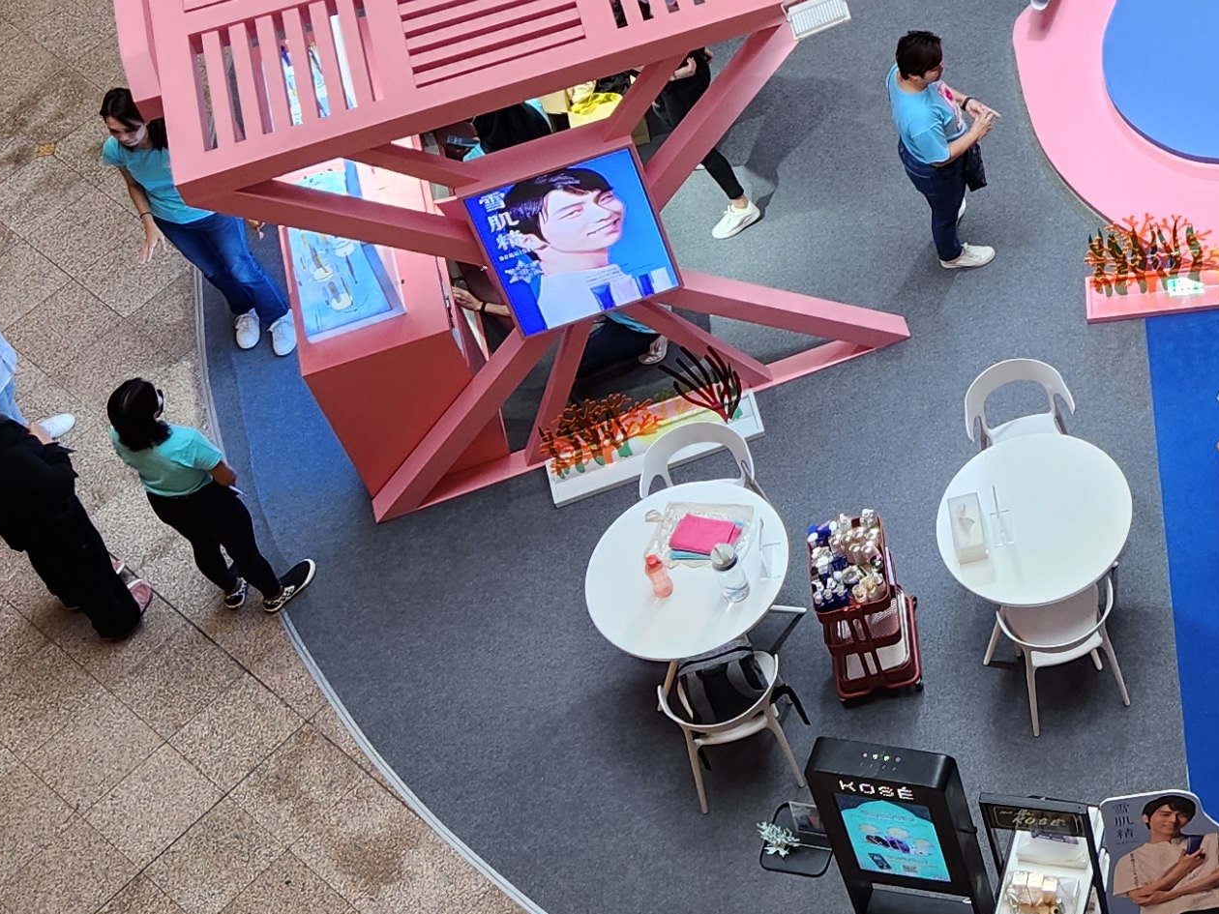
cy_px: -27
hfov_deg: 24.7
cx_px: 1362
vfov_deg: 19.5
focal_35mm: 73
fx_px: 2571
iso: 80
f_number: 1.8
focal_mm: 5.4
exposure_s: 1/100
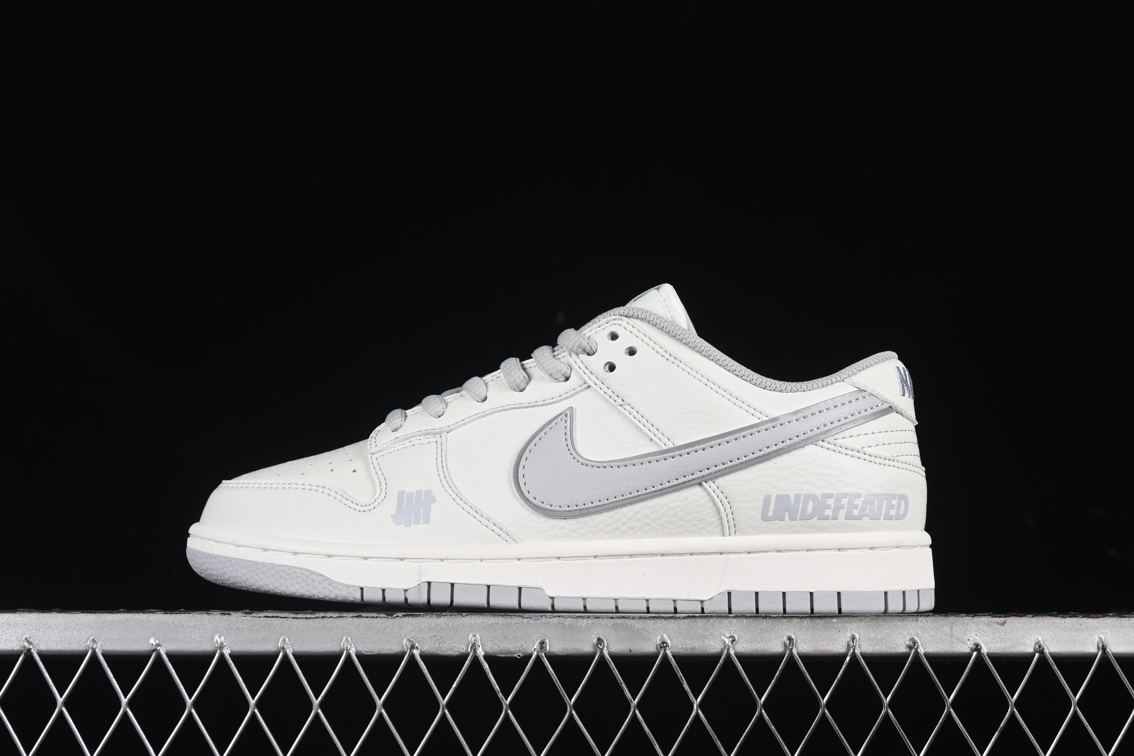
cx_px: 567
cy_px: 378
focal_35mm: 75
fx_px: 2362
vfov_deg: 18.2
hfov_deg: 27.0
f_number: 8
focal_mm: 50
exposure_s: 1/80
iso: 160
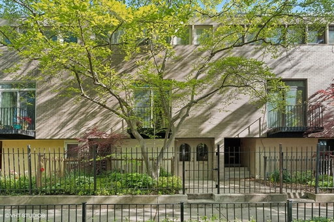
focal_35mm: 17
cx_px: 167
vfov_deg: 70.4
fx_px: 158
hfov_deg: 93.3
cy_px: 111
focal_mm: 17
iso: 320
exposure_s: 1/80
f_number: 9
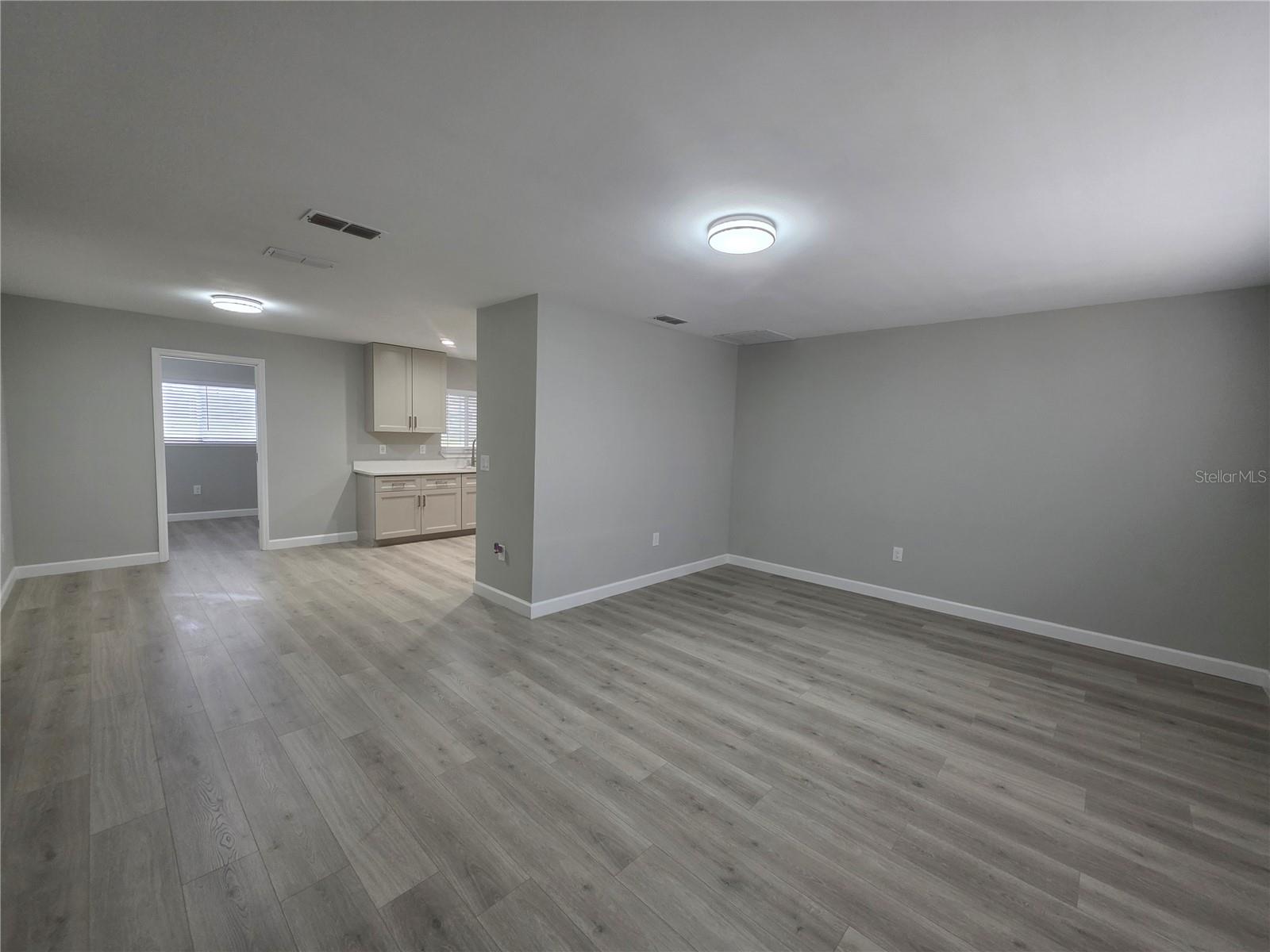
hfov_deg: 106.2
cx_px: 635
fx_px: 477
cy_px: 476
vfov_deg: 89.9
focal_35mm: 13
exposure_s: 1/60
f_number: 1.9
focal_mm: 2.2
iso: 200
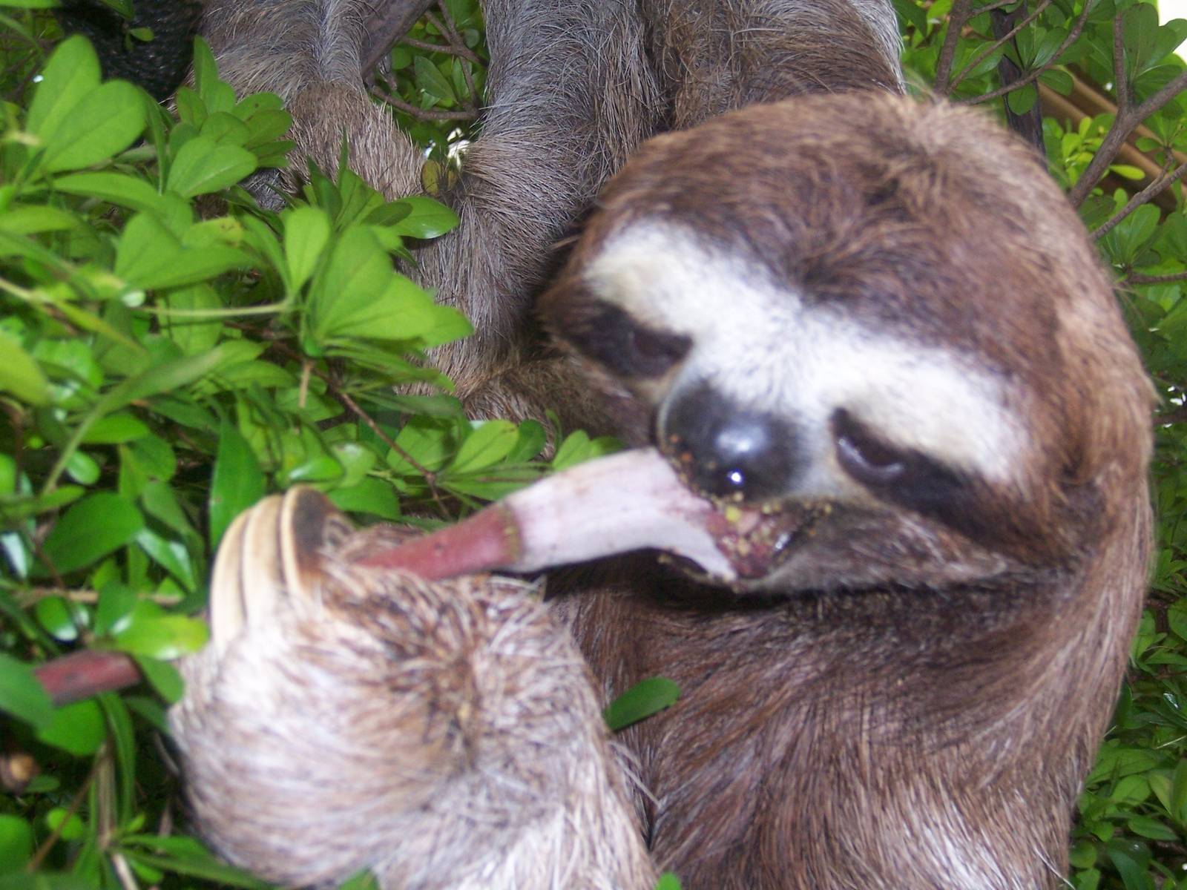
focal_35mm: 73
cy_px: 445
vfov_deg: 20.2
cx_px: 594
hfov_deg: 26.7
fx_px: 2503
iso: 140
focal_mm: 12.1
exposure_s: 1/90
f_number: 4.3
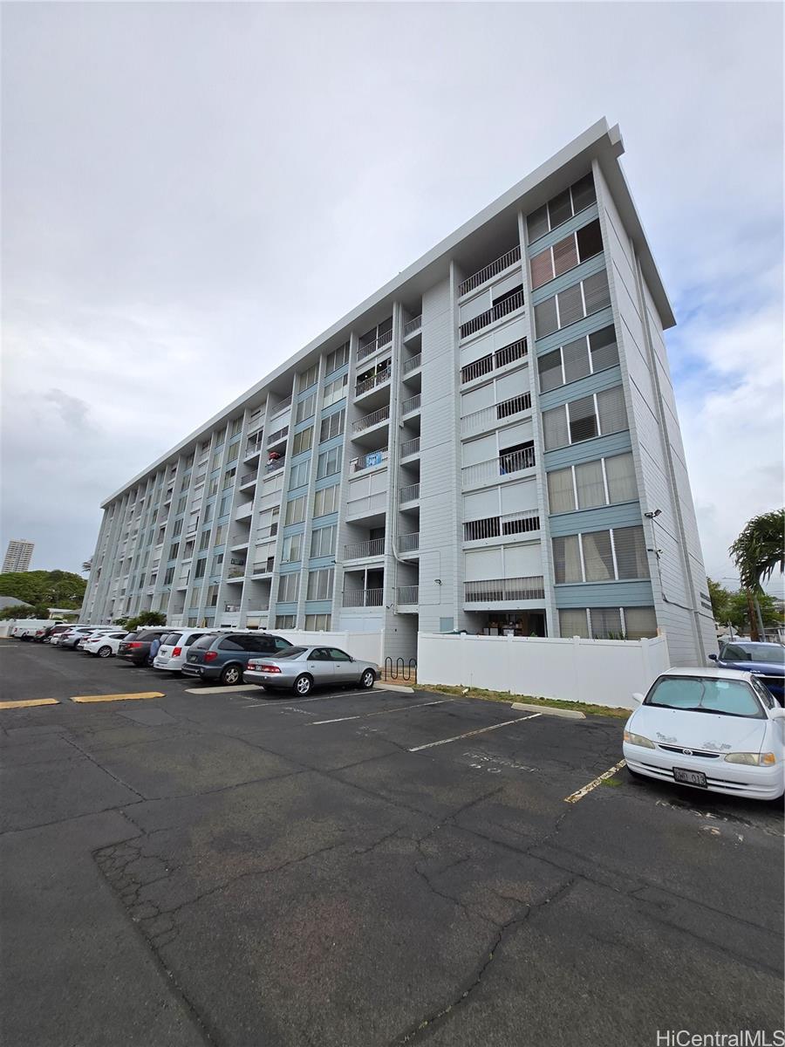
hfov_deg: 89.9
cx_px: 392
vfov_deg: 106.2
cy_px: 524
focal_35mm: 13
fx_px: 393
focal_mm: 1.7
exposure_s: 1/829
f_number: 2.2
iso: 25
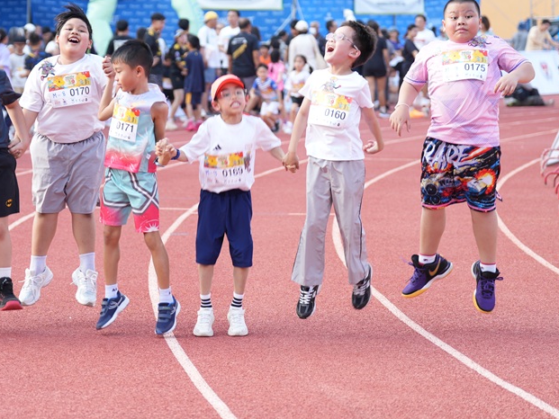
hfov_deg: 15.1
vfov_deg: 11.4
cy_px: 177
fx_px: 2100
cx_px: 129
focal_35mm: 130
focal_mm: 84
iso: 100
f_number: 2.8
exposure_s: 1/200
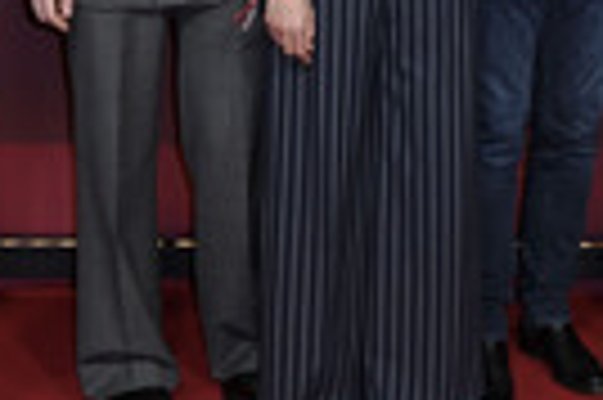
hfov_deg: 18.8
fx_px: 1807
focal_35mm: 108
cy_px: -99
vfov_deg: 12.3
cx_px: 479
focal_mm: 32
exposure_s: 1/320
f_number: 4
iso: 800
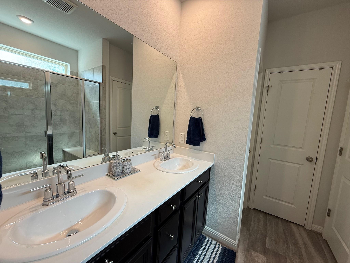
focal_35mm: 14
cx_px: 175
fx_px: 142
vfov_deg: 85.7
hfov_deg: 102.1
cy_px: 132
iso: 100
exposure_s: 1/120
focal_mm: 2.22
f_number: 2.2
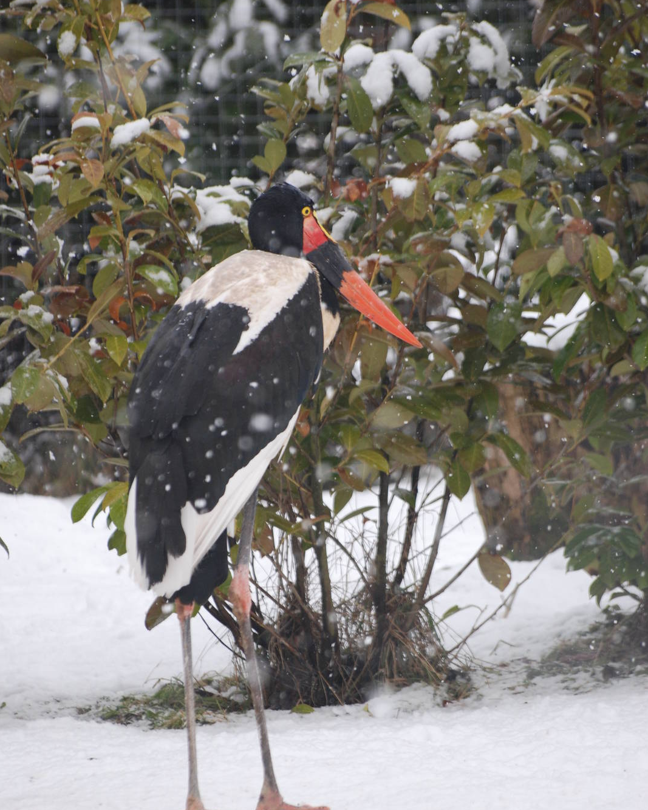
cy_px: 438
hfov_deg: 4.2
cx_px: 324
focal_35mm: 372
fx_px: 8919
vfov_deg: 5.2
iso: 400
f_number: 5.3
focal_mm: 220
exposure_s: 1/320
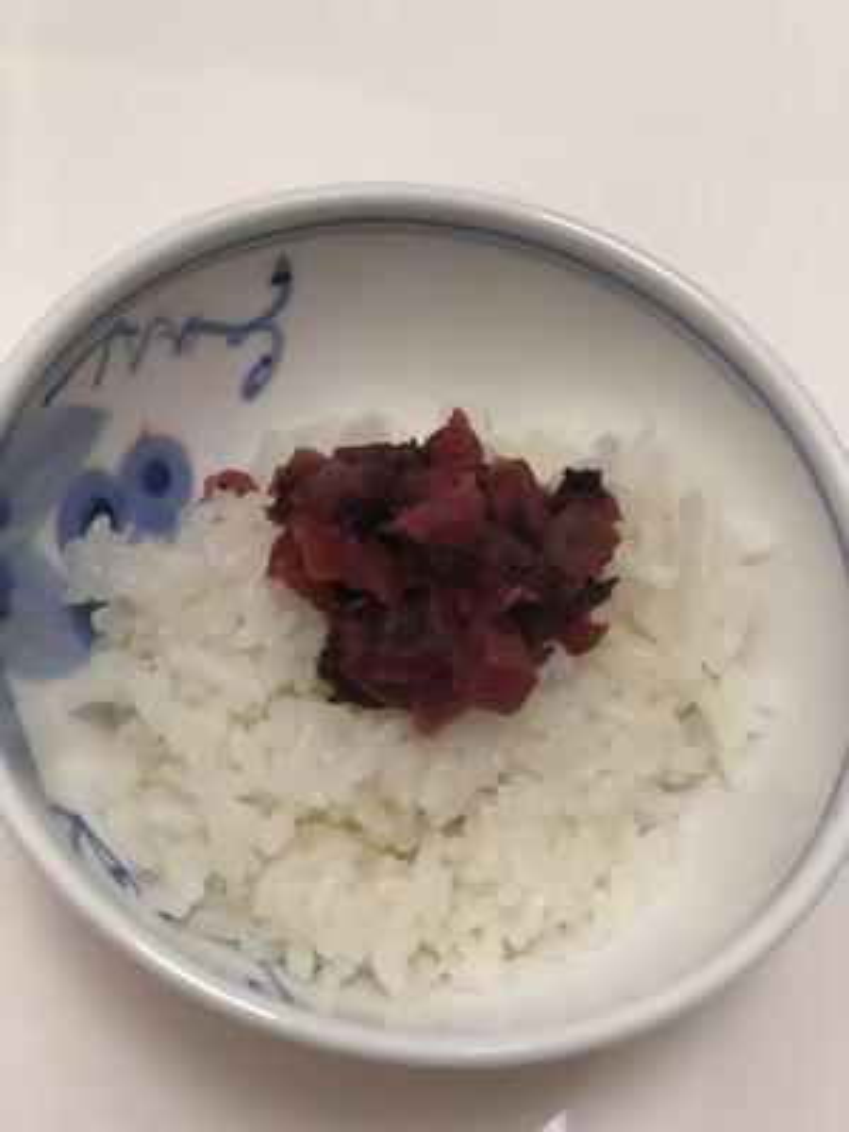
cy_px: 566
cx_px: 424
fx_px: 1700
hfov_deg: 28.0
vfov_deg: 36.8
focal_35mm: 52
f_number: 2.4
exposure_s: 1/27
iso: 125
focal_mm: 6
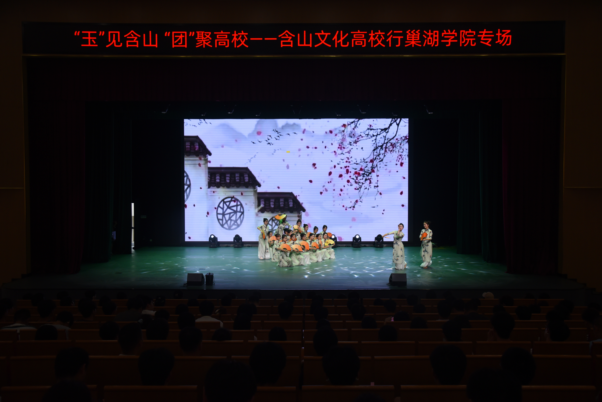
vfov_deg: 41.1
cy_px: 201
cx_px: 301
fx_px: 535
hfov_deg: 58.7
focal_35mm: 32
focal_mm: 32
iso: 1000
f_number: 5.6
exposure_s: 1/320
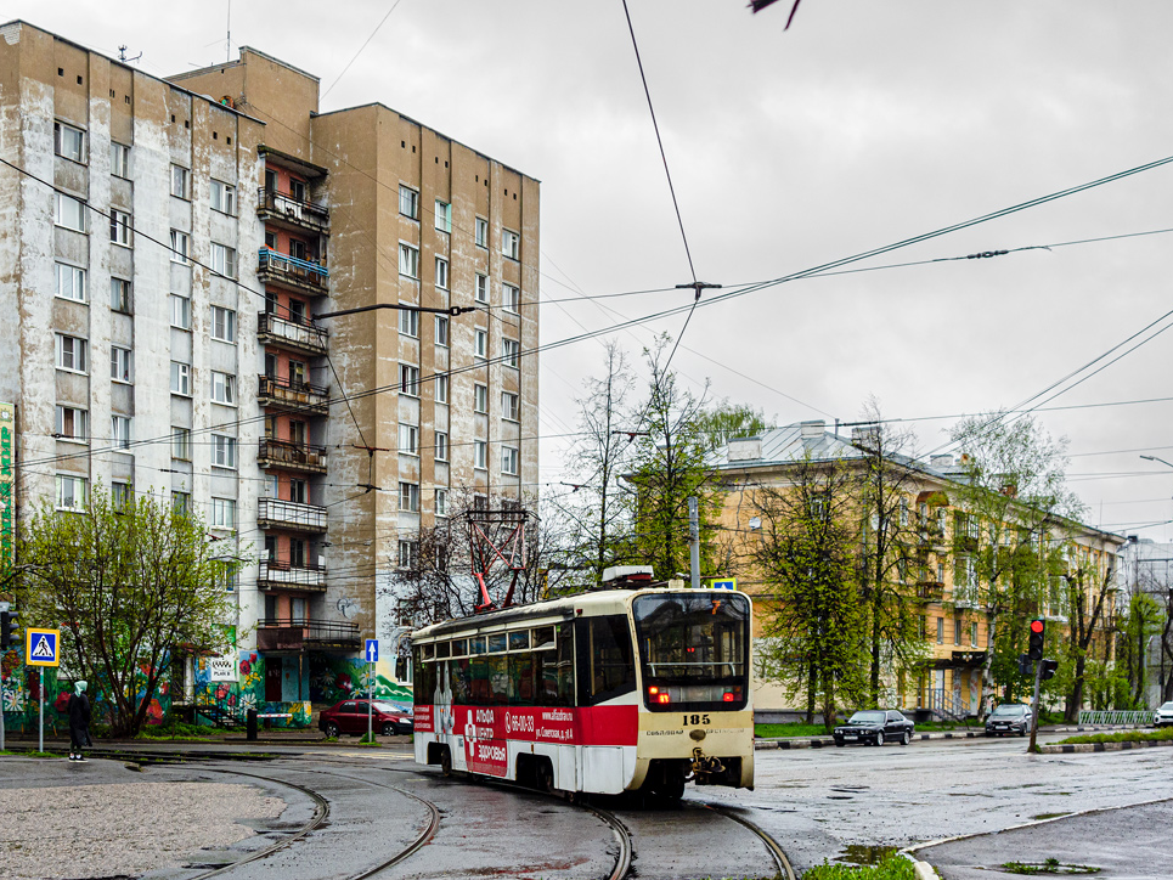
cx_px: 459
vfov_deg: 29.7
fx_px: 1661
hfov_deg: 38.7
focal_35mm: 49
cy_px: 466
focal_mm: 15.1
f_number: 4.5
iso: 125
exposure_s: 1/320
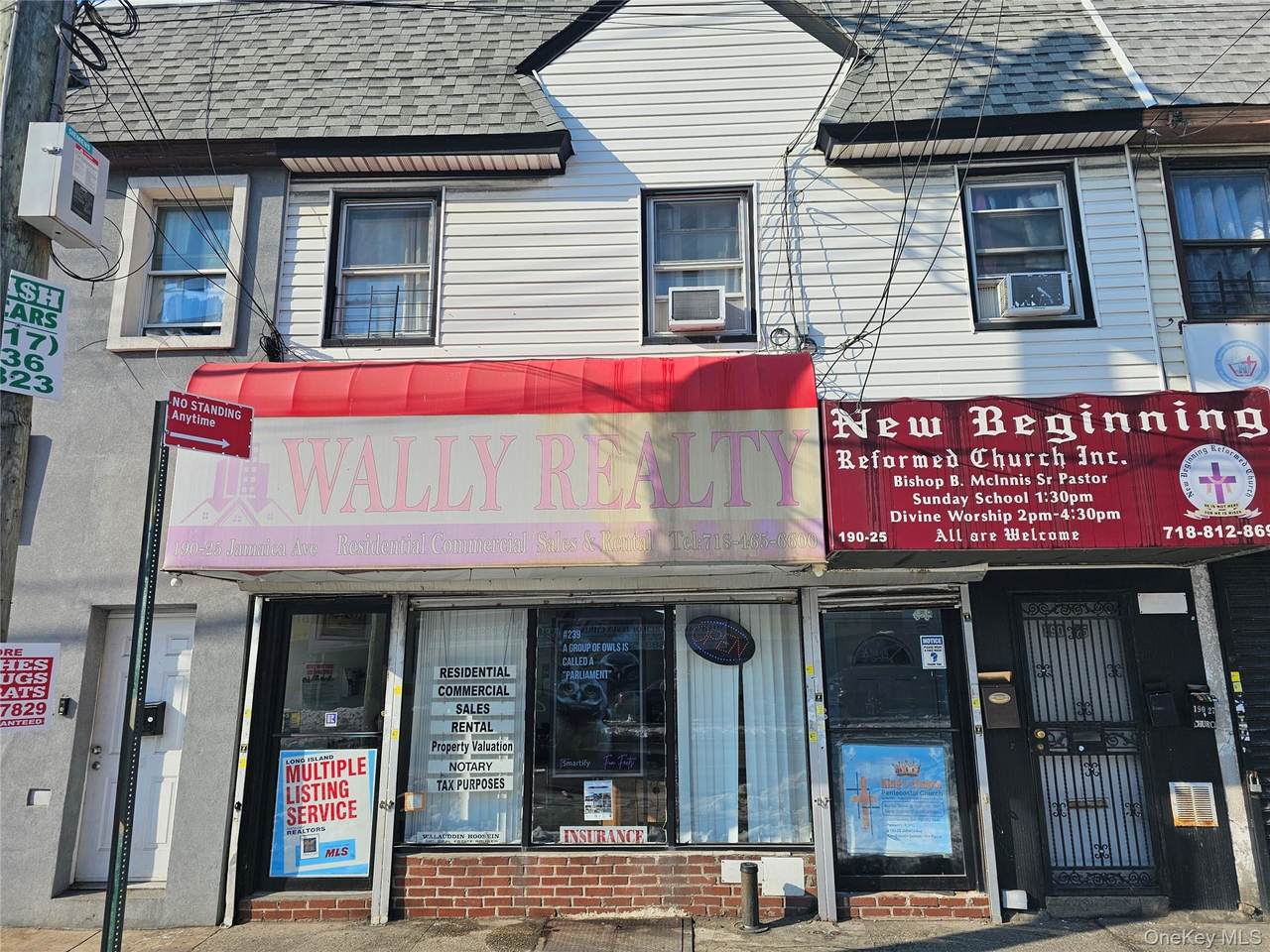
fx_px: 844
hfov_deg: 73.9
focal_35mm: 23
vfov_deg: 58.9
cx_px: 635
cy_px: 476
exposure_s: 1/836
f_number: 1.7
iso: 10
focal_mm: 6.3
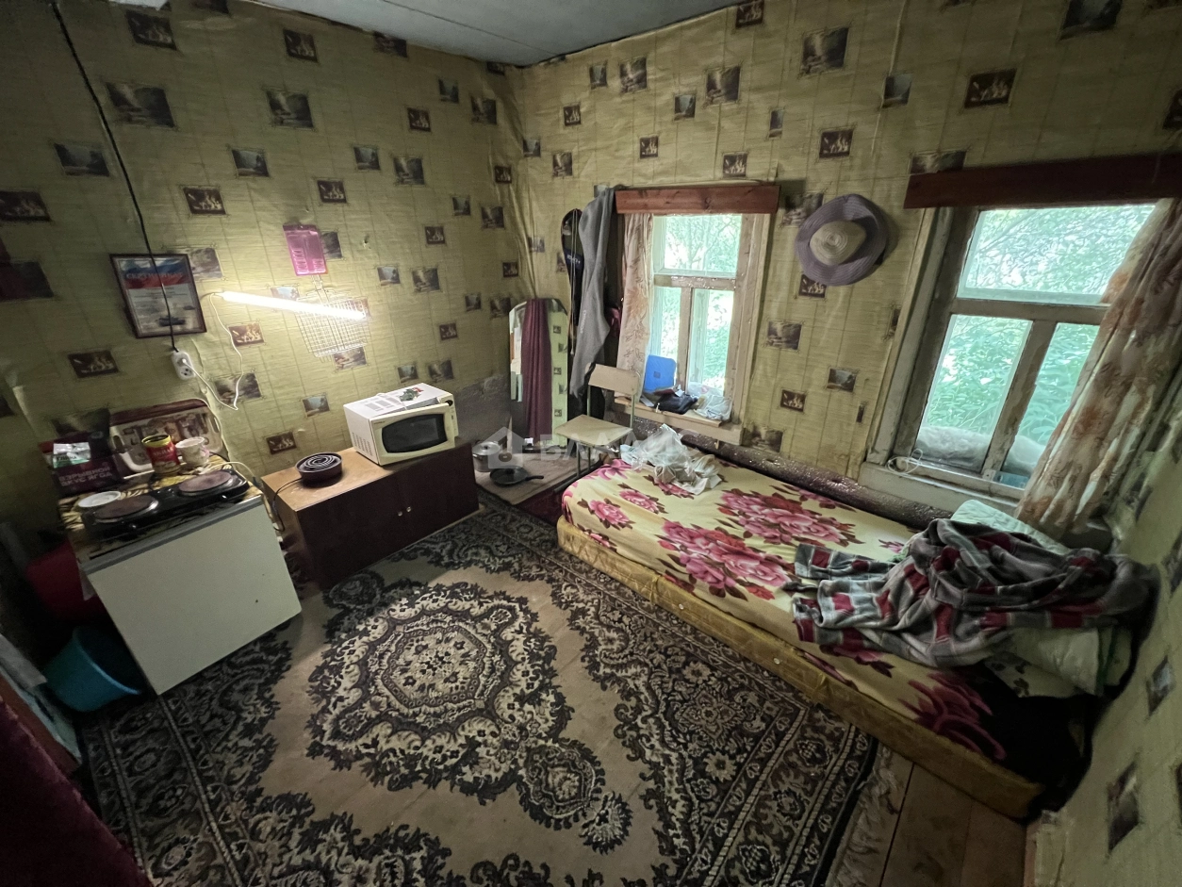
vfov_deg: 89.9
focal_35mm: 13
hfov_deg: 106.2
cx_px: 591
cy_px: 444
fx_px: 444
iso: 800
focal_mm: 1.57
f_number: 1.8
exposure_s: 1/34
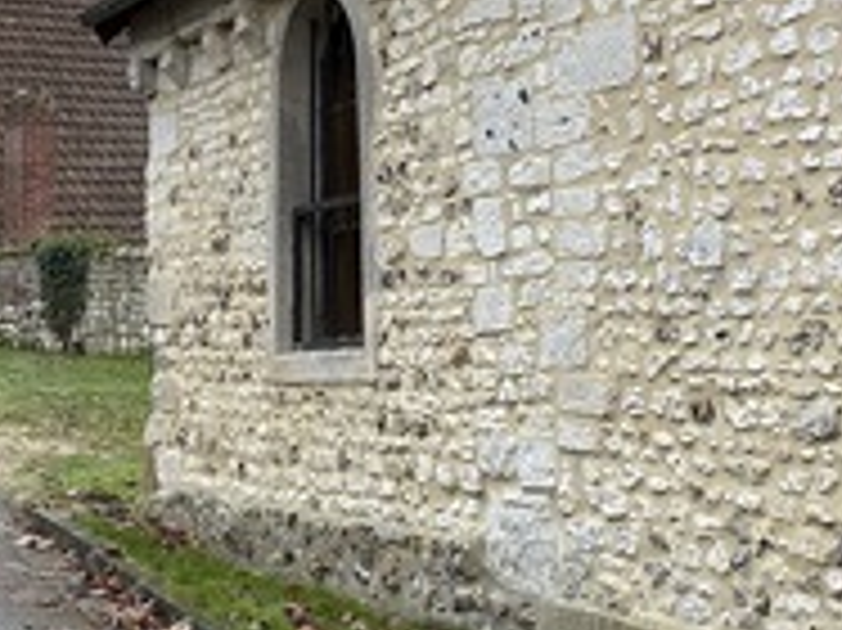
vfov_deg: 19.1
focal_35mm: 77
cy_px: 387
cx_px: -239
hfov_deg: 22.7
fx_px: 1872
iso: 250
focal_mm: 6.86
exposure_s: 1/82
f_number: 1.78
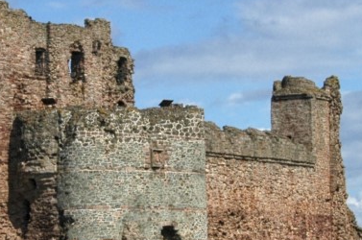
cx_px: 93
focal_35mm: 207
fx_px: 2078
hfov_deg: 9.9
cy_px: 156
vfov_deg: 6.6
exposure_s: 1/500
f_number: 11
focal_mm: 32
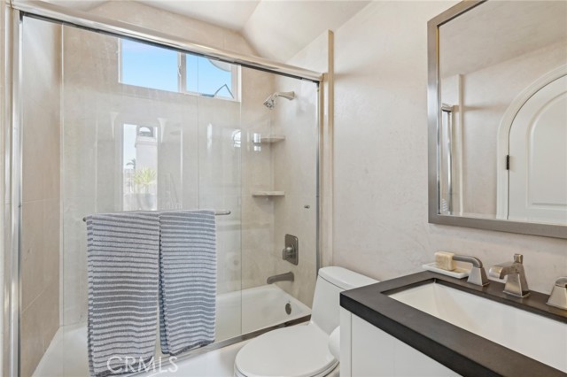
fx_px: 252
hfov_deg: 96.8
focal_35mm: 16
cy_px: 188
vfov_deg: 73.7
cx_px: 284
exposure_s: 1/8
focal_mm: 16
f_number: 9
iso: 200
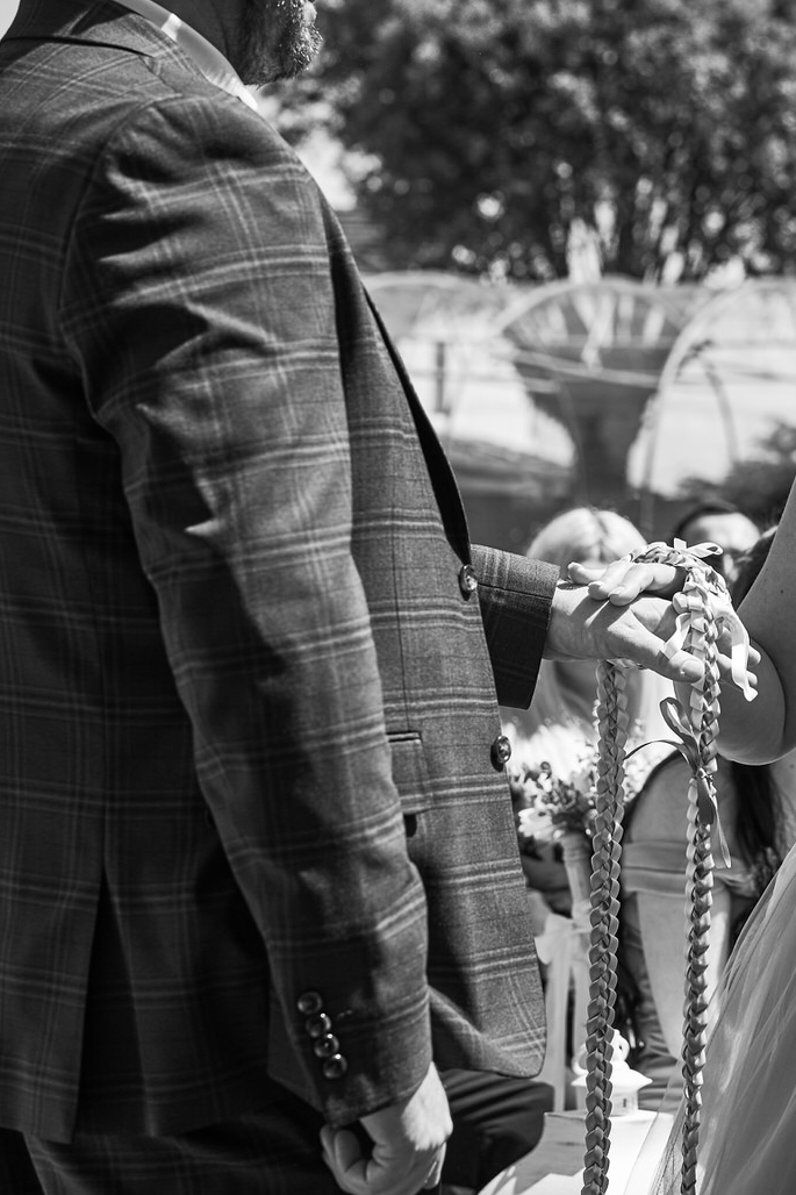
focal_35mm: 107
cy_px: 641
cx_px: 752
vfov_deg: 19.1
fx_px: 3550
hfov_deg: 12.7
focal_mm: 55
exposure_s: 1/250
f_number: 4
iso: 250
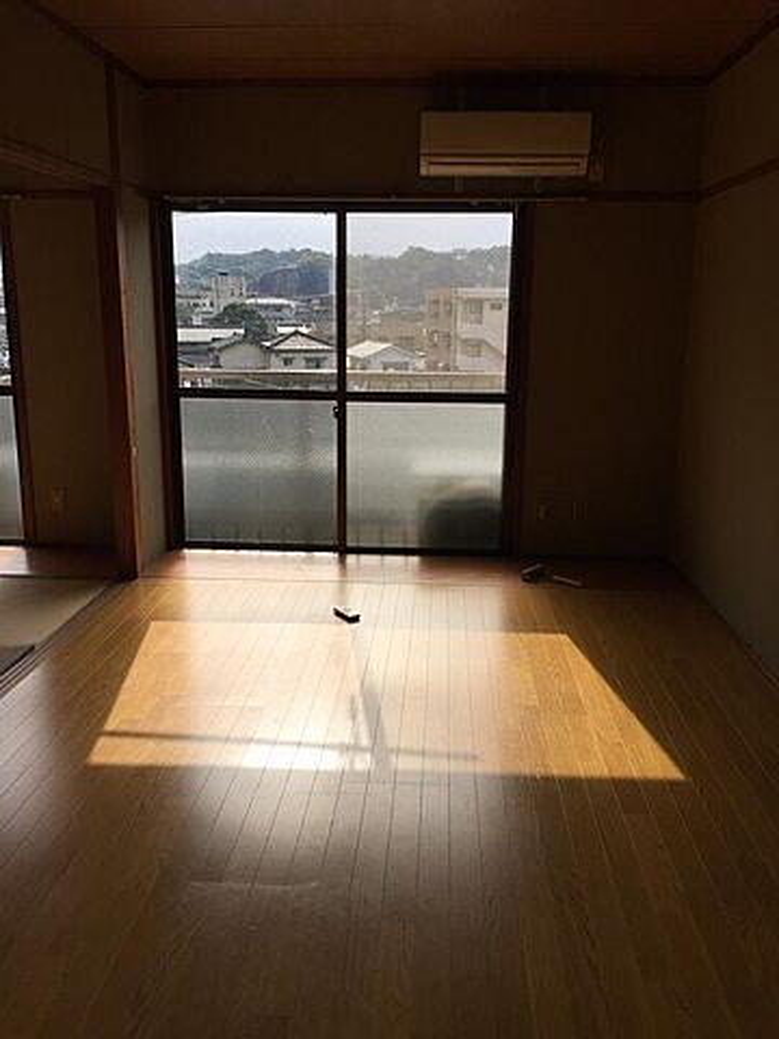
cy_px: 520
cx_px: 390
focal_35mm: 29
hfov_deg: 48.2
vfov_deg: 61.7
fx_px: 870
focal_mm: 4.15
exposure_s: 1/1163
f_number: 2.2
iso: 32
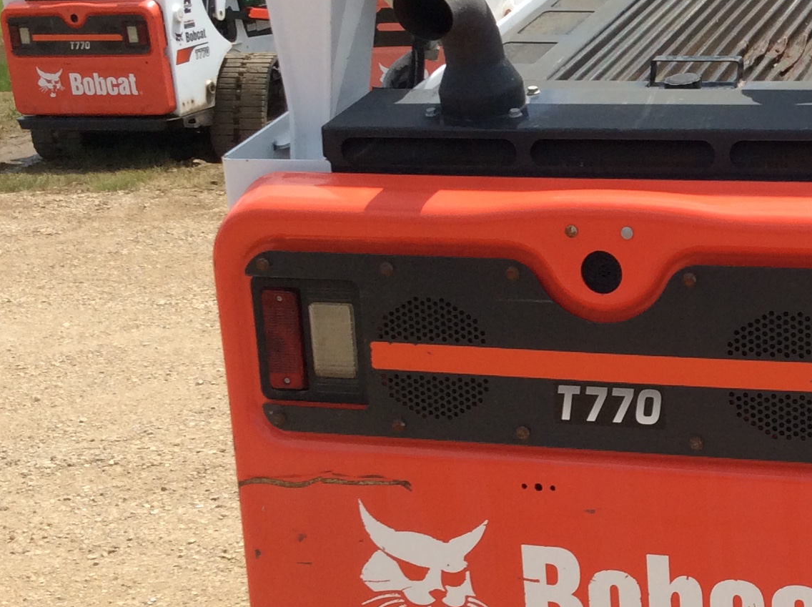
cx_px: 788
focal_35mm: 73
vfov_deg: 20.1
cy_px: 276
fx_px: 1710
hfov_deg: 25.5
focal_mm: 3.3
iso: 32
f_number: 2.4
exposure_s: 1/1506
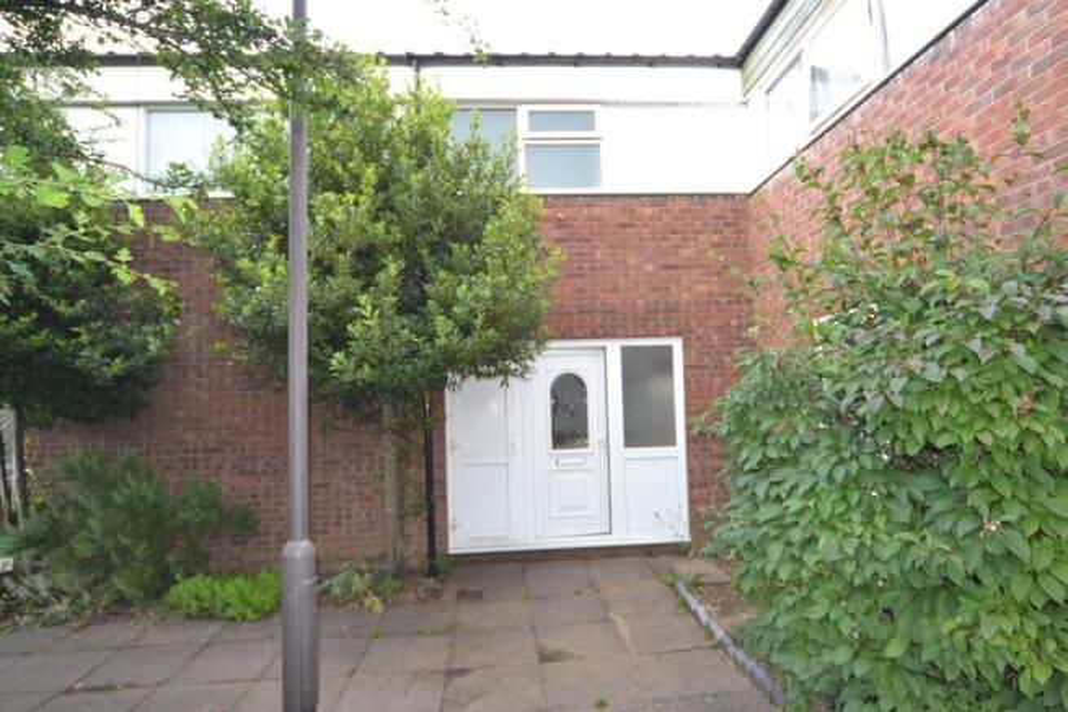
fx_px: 534
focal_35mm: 18
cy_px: 356
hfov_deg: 90.0
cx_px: 534
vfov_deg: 67.4
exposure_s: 1/80
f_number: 4.5
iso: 400
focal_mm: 12
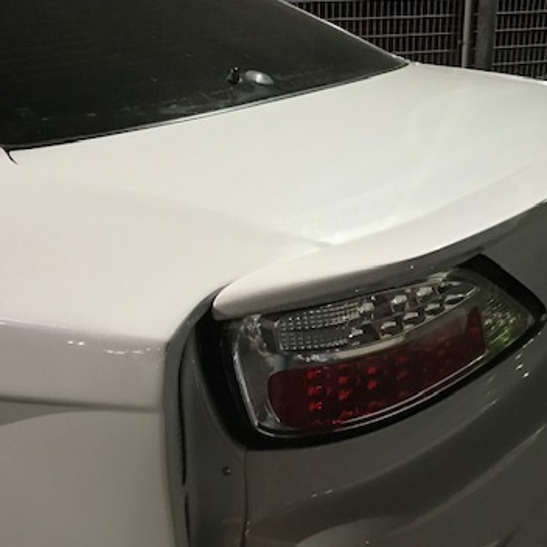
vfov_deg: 37.4
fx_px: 805
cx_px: 334
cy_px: 328
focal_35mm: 45
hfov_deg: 37.4
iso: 80
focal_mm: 3.99
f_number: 1.8
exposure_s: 1/7
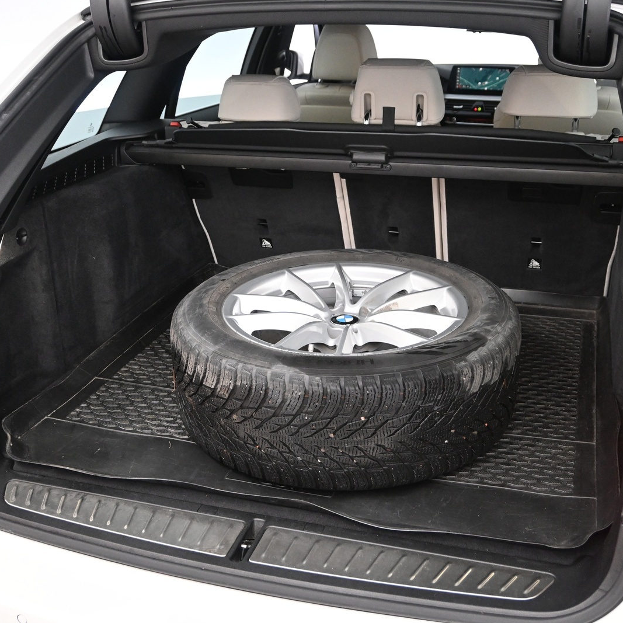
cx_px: 324
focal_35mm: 41
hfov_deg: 41.2
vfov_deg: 41.3
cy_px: 308
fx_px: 828
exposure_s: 1/60
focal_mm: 21
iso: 2500
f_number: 4
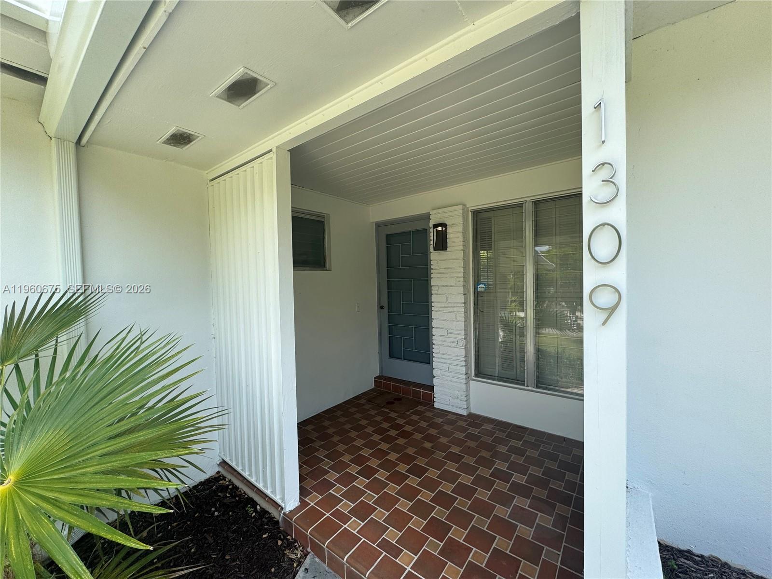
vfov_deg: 85.7
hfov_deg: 102.1
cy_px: 290
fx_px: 312
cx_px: 386
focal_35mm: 14
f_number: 2.2
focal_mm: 2.22
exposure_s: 1/343
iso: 40
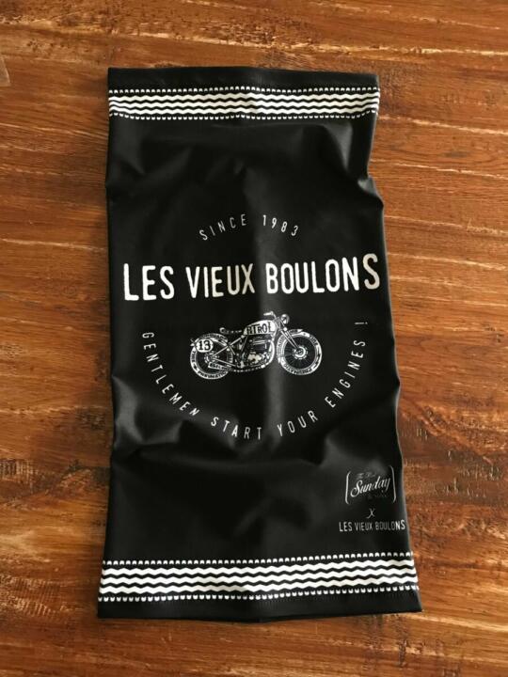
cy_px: 338
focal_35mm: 28
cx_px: 254
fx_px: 548
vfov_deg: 63.4
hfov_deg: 49.7
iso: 100
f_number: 1.8
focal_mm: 3.99
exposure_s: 1/13
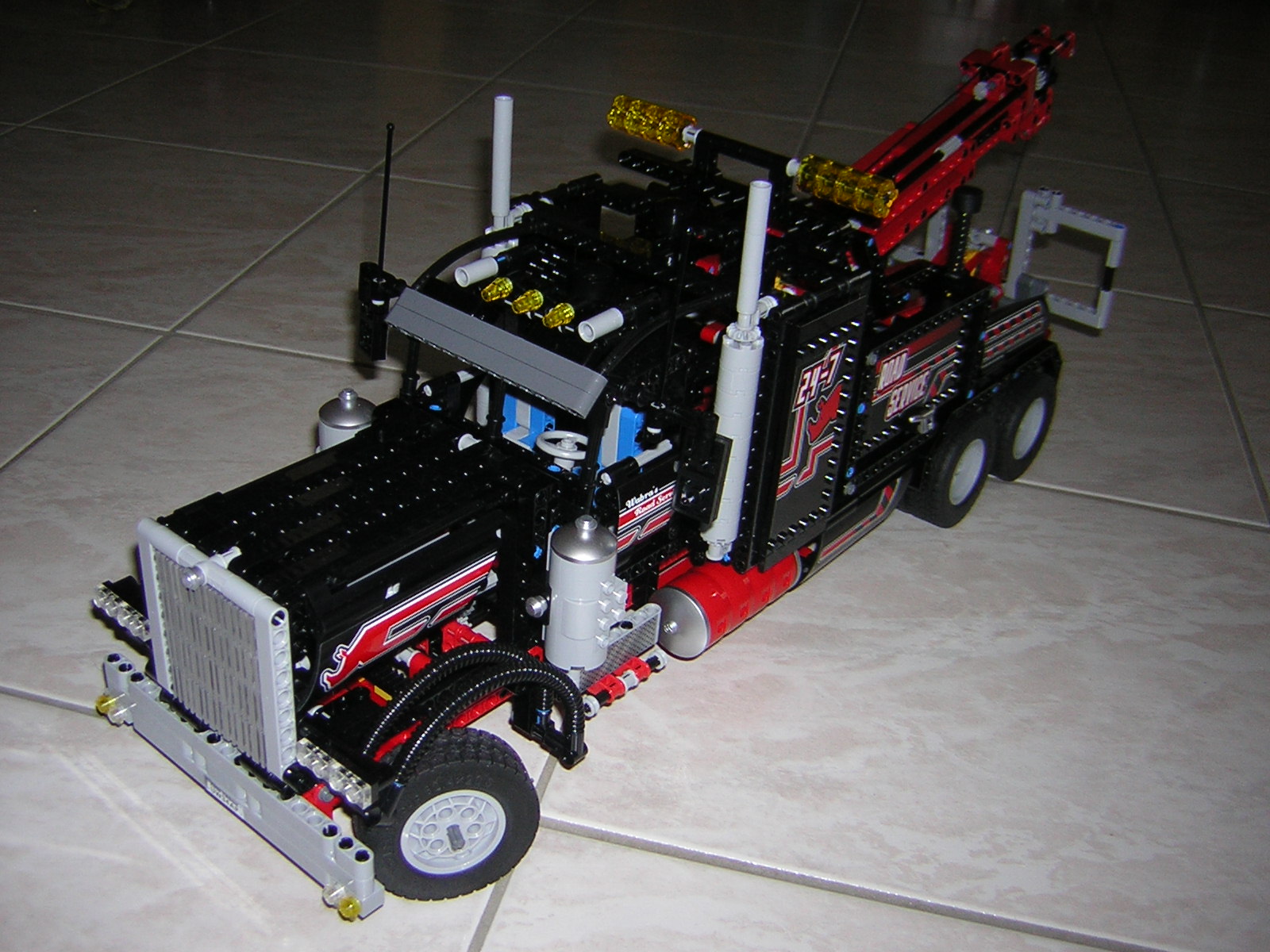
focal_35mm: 36
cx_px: 635
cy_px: 476
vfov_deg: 39.7
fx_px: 1321
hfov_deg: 51.4
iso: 50
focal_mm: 4.7
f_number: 2.6
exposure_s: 1/60.1
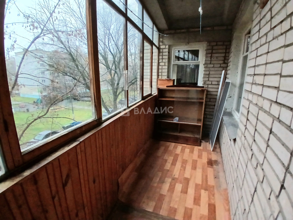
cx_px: 146
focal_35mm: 17
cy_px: 110
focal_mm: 1.4
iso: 160
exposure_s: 1/33
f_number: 2.2
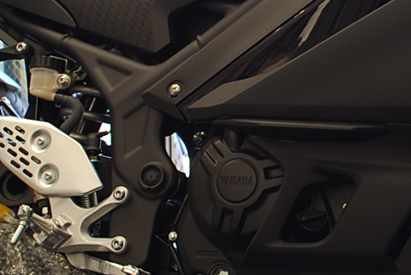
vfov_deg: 10.4
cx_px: 355
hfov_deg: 15.4
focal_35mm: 132
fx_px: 1509
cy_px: 69
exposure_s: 1/8
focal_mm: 22
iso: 100
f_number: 5.6
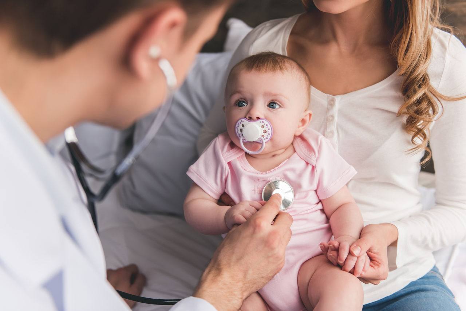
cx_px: 233
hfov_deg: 46.4
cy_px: 156
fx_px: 544
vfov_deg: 31.9
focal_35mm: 42
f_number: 2.8
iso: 640
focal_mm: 42
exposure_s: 1/500
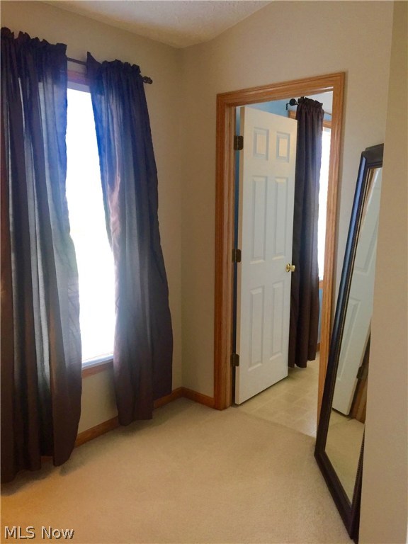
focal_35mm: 29
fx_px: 456
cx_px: 204
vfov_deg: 61.7
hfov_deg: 48.2
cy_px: 272
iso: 50
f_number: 2.2
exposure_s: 1/30
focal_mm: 4.15
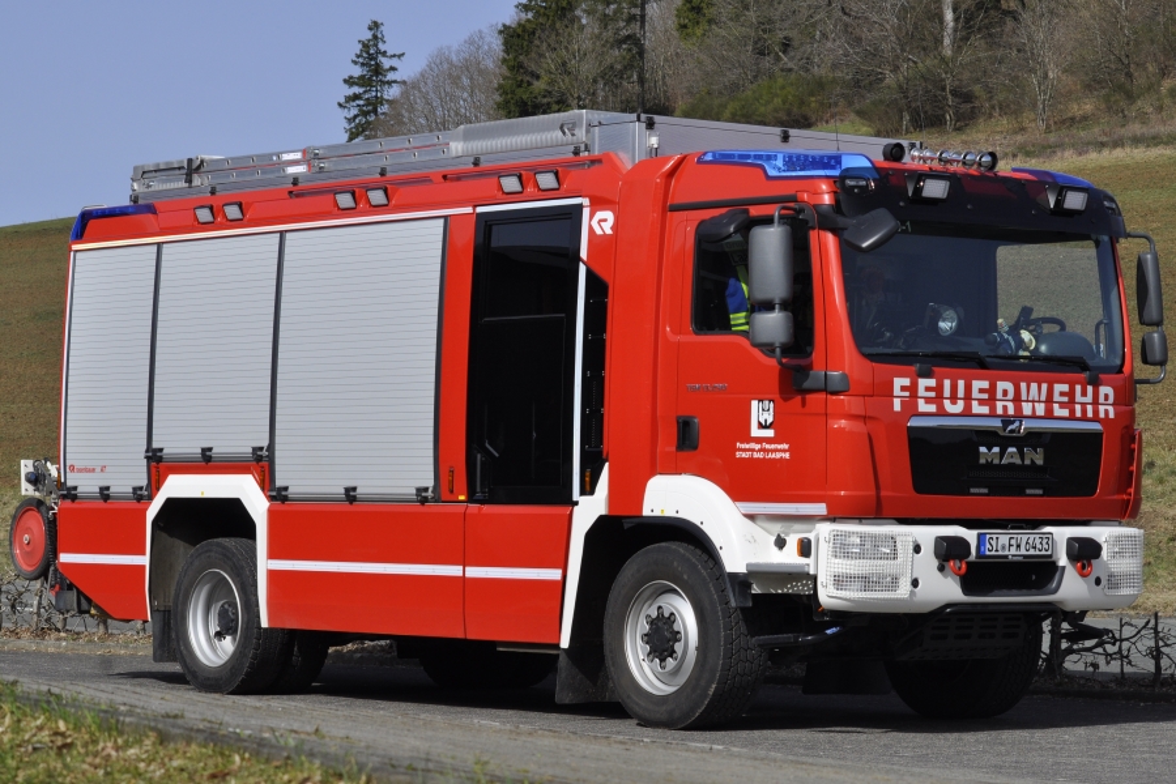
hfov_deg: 19.5
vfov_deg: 13.0
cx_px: 588
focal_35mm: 105
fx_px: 3430
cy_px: 392
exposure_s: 1/1250
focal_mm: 70
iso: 500
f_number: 9
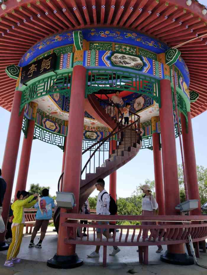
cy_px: 138
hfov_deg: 46.8
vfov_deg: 60.0
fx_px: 239
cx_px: 104
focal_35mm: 30
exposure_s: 1/2500
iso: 129
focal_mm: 3.95
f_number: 1.8
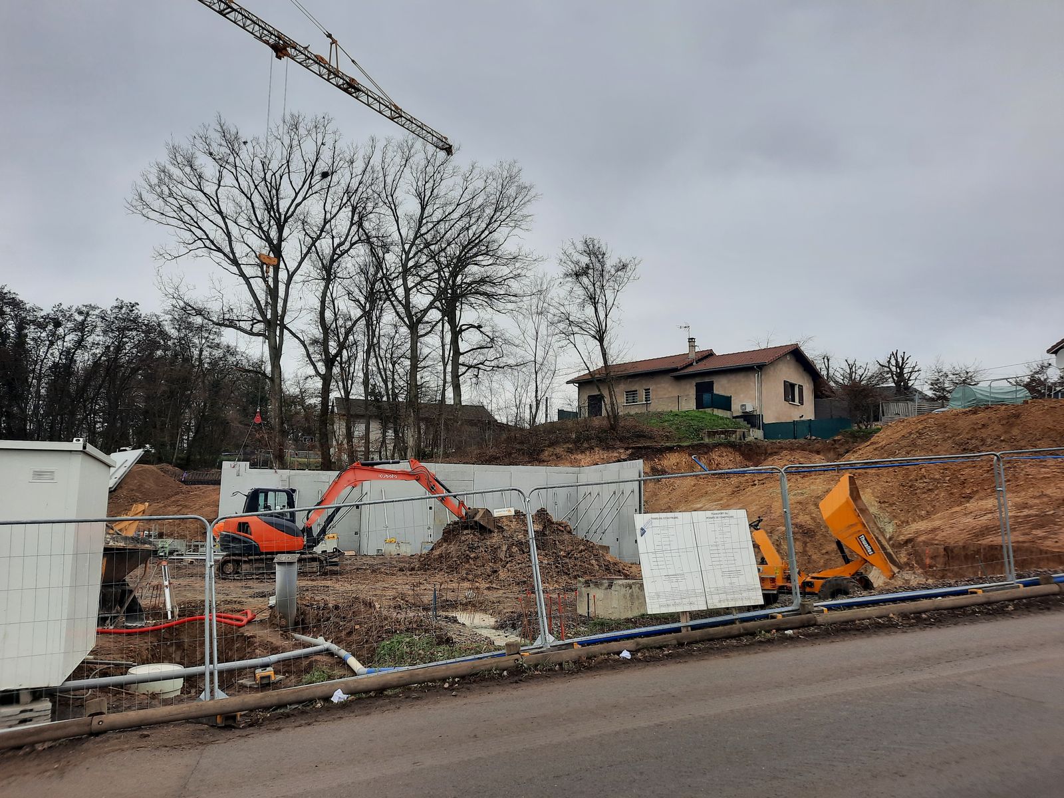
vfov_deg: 54.9
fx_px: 768
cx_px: 532
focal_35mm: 25
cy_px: 399
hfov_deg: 69.4
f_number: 2
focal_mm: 4.6
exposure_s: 1/175
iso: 32
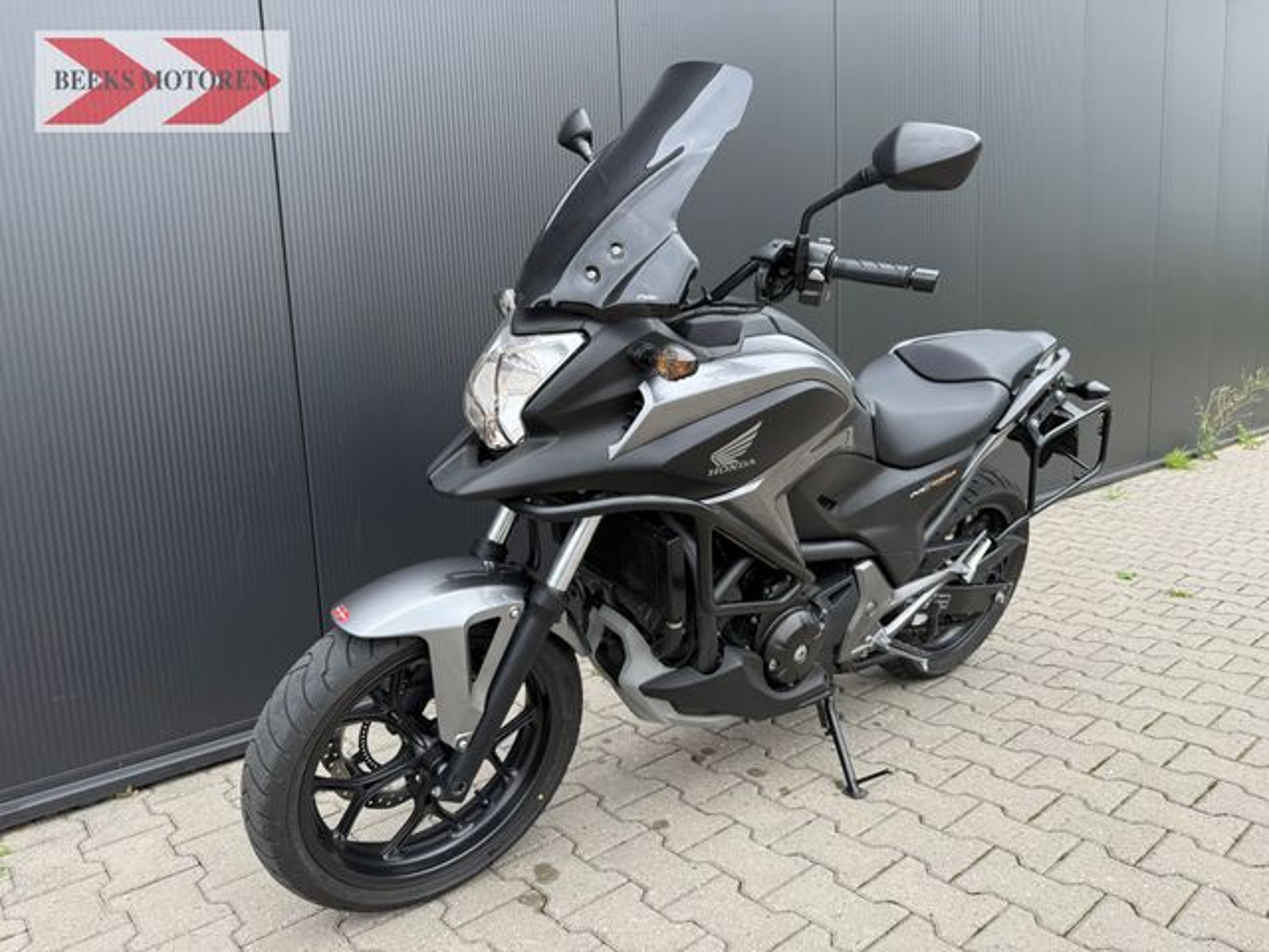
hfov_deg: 71.6
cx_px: 634
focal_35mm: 24
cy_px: 476
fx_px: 880
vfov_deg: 56.8
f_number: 1.78
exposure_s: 1/1032
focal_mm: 6.76
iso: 100
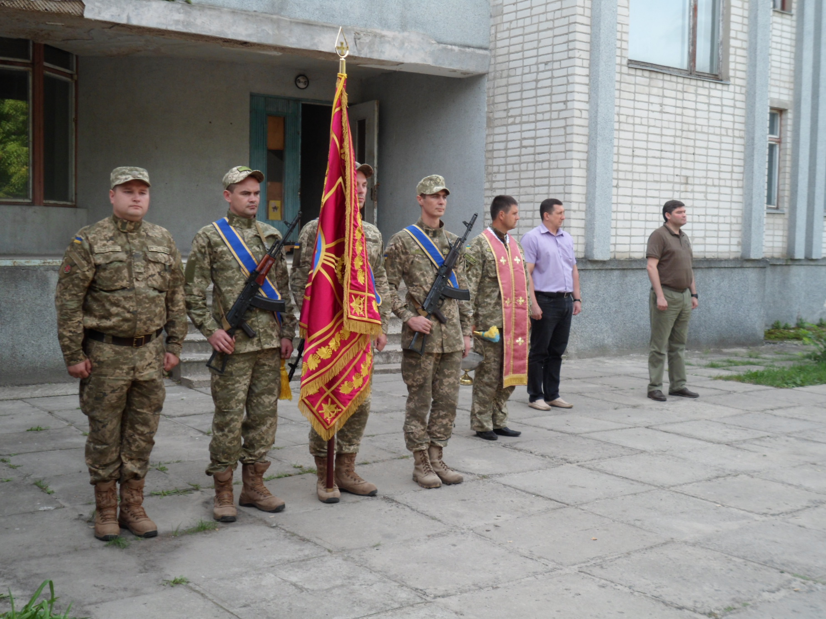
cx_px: 413
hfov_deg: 44.8
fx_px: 1002
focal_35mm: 42
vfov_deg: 34.3
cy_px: 310
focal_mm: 7.8
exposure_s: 1/90
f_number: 4.2
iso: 80
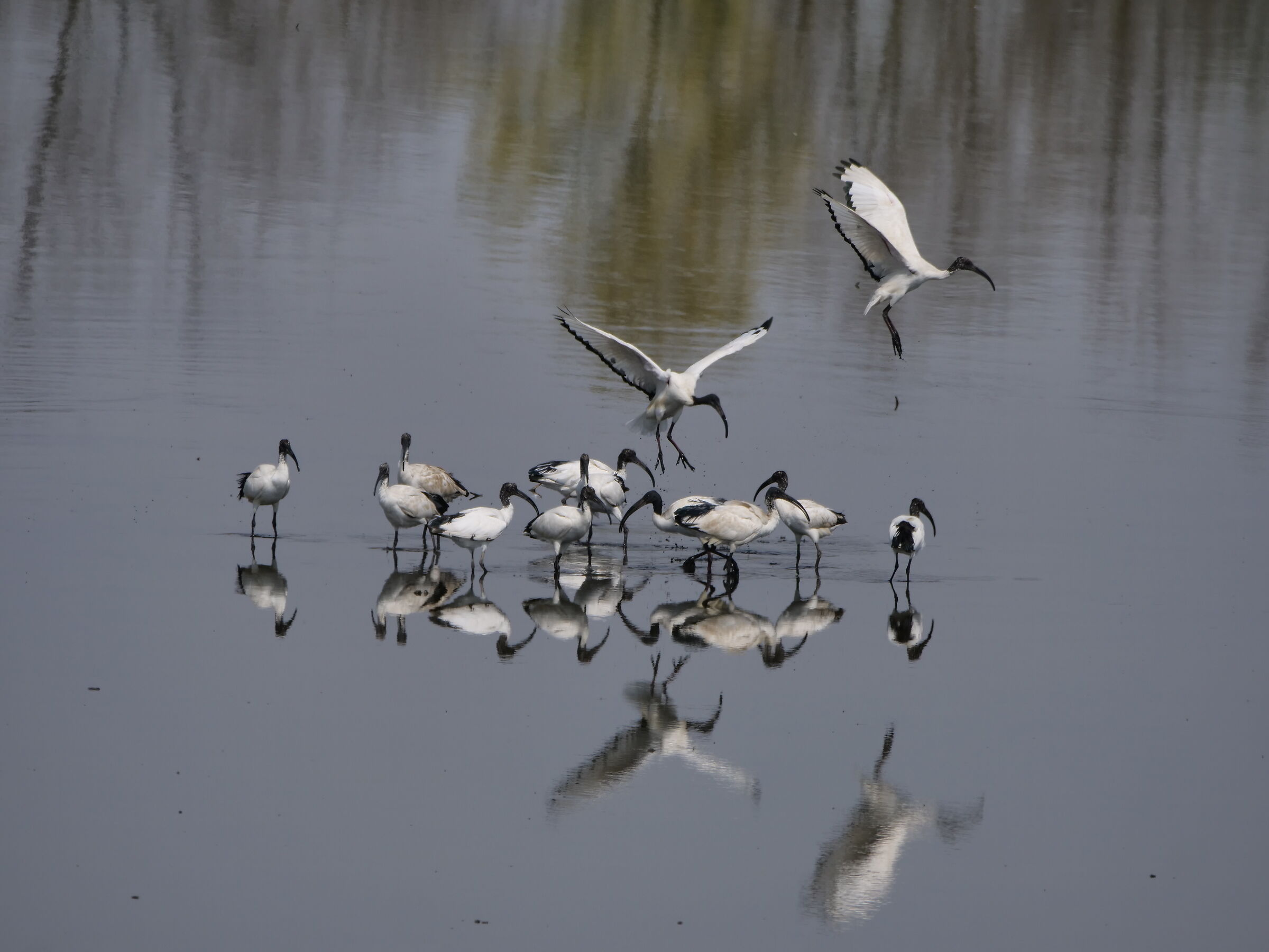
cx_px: 634
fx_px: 29327
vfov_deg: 1.9
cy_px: 476
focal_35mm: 800
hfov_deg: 2.5
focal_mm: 400
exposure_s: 1/1600
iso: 200
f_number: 7.1
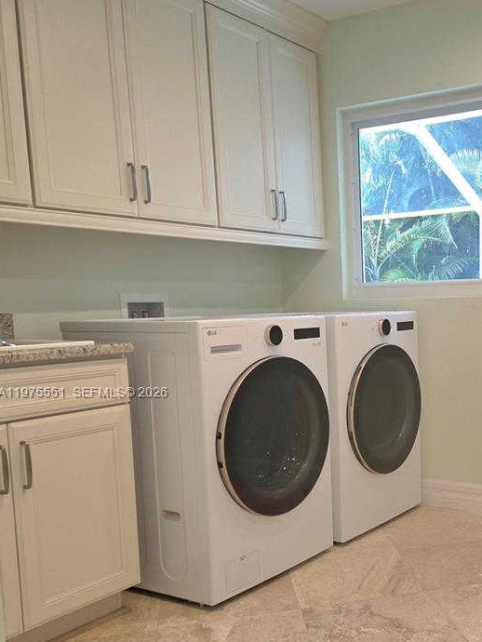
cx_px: 414
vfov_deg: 46.4
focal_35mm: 40
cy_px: 394
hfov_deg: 34.4
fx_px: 742
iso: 40
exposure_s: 1/60.2
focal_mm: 5.4
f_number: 1.8
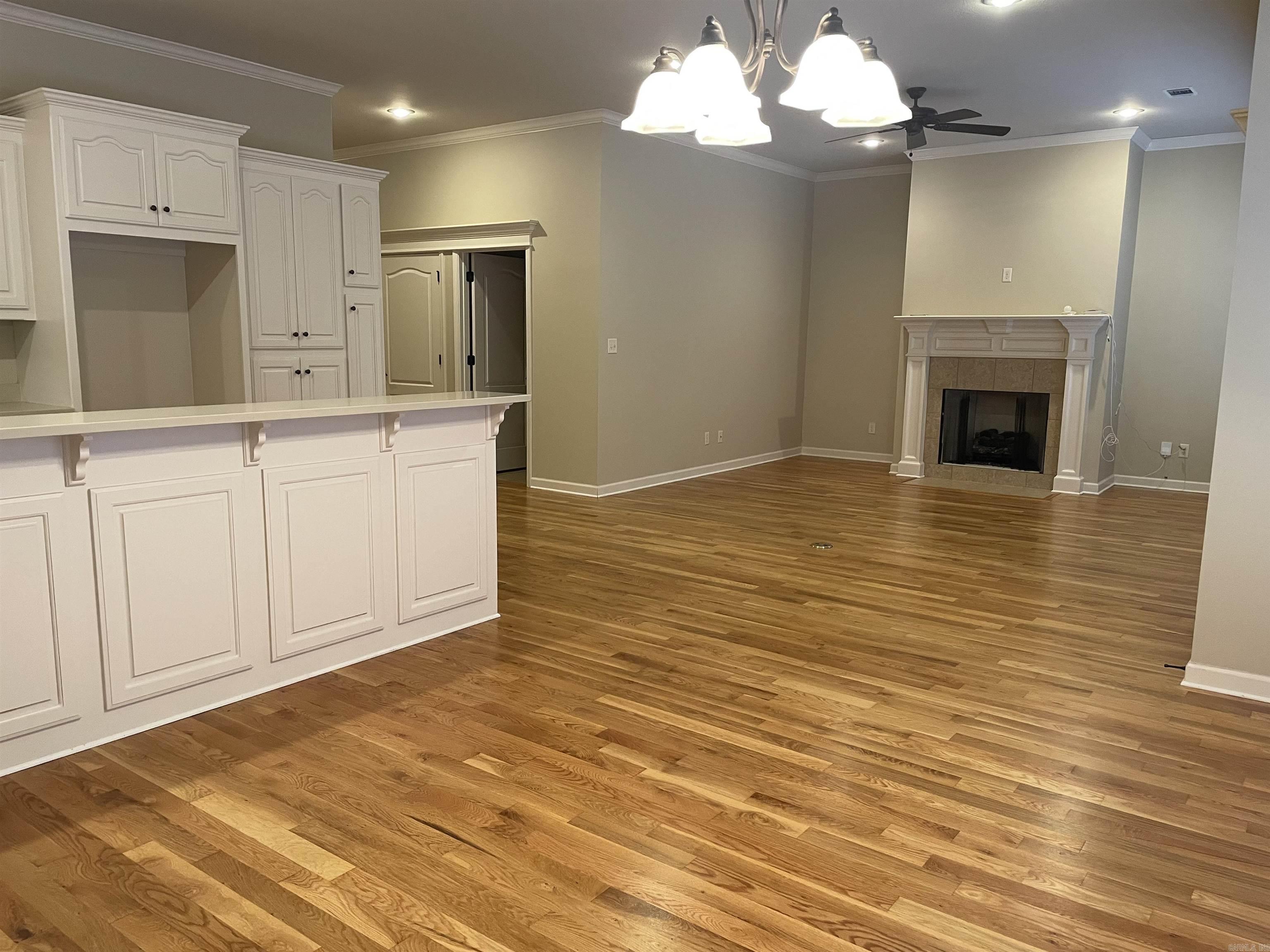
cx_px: 635
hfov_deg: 67.3
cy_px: 476
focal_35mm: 26
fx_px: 954
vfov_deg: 53.1
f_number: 1.6
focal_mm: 4.2
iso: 200
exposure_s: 1/60
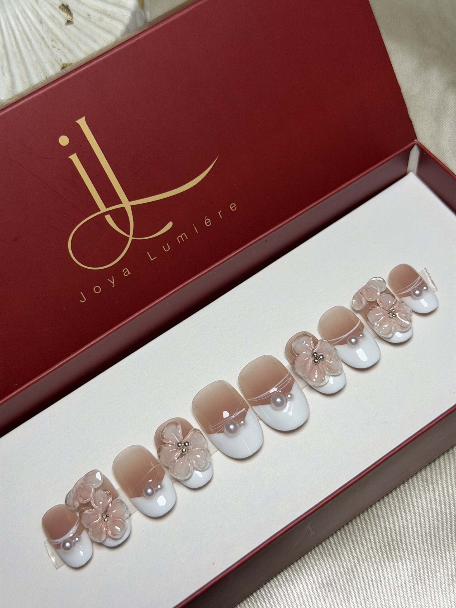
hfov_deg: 30.3
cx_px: 228
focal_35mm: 48
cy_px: 304
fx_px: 843
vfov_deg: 39.7
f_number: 1.78
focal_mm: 6.76
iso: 100
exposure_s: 1/99
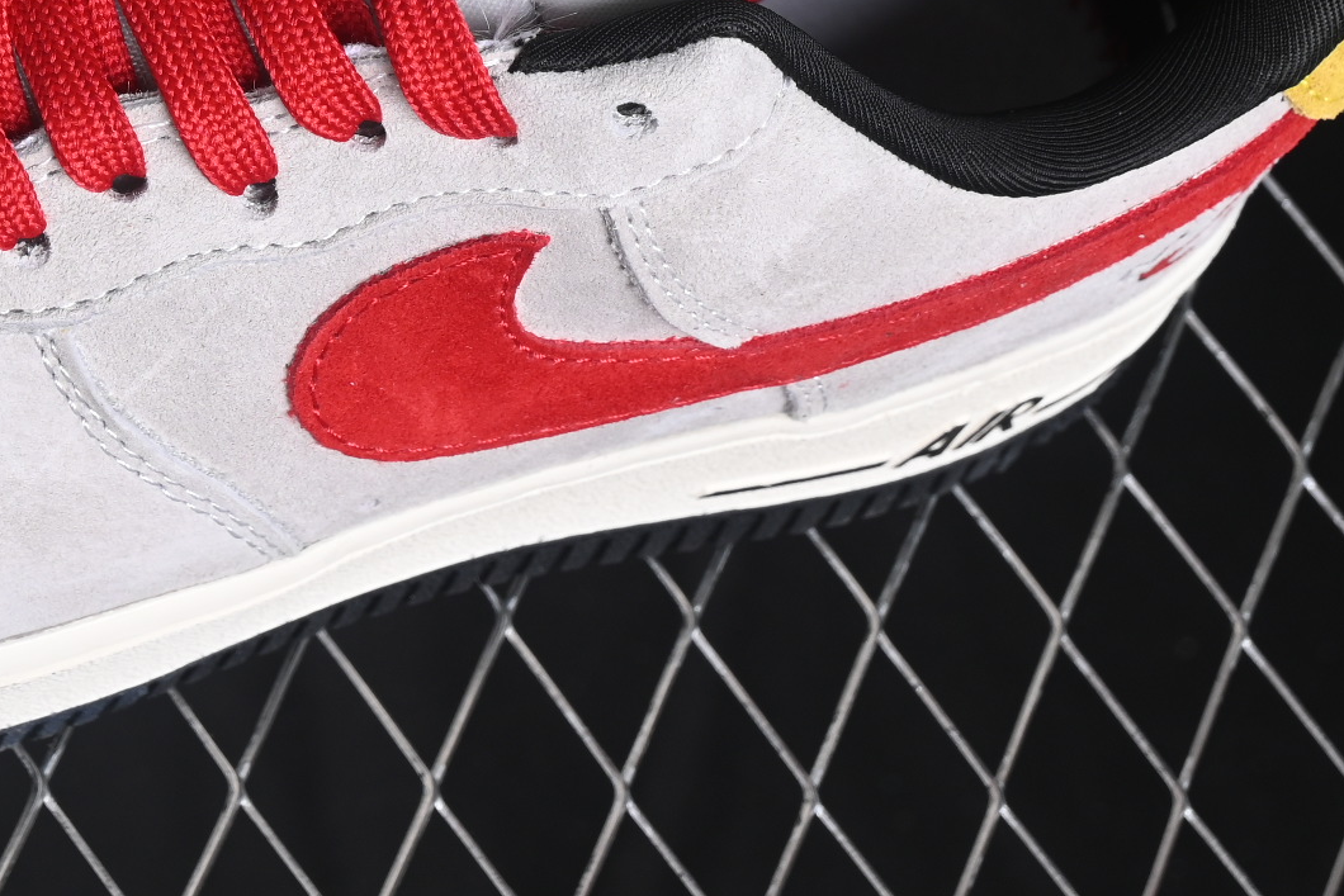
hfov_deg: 10.4
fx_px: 7355
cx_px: 93
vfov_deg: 6.9
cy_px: -269
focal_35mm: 197
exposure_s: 1/80
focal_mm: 50
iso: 160
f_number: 7.1
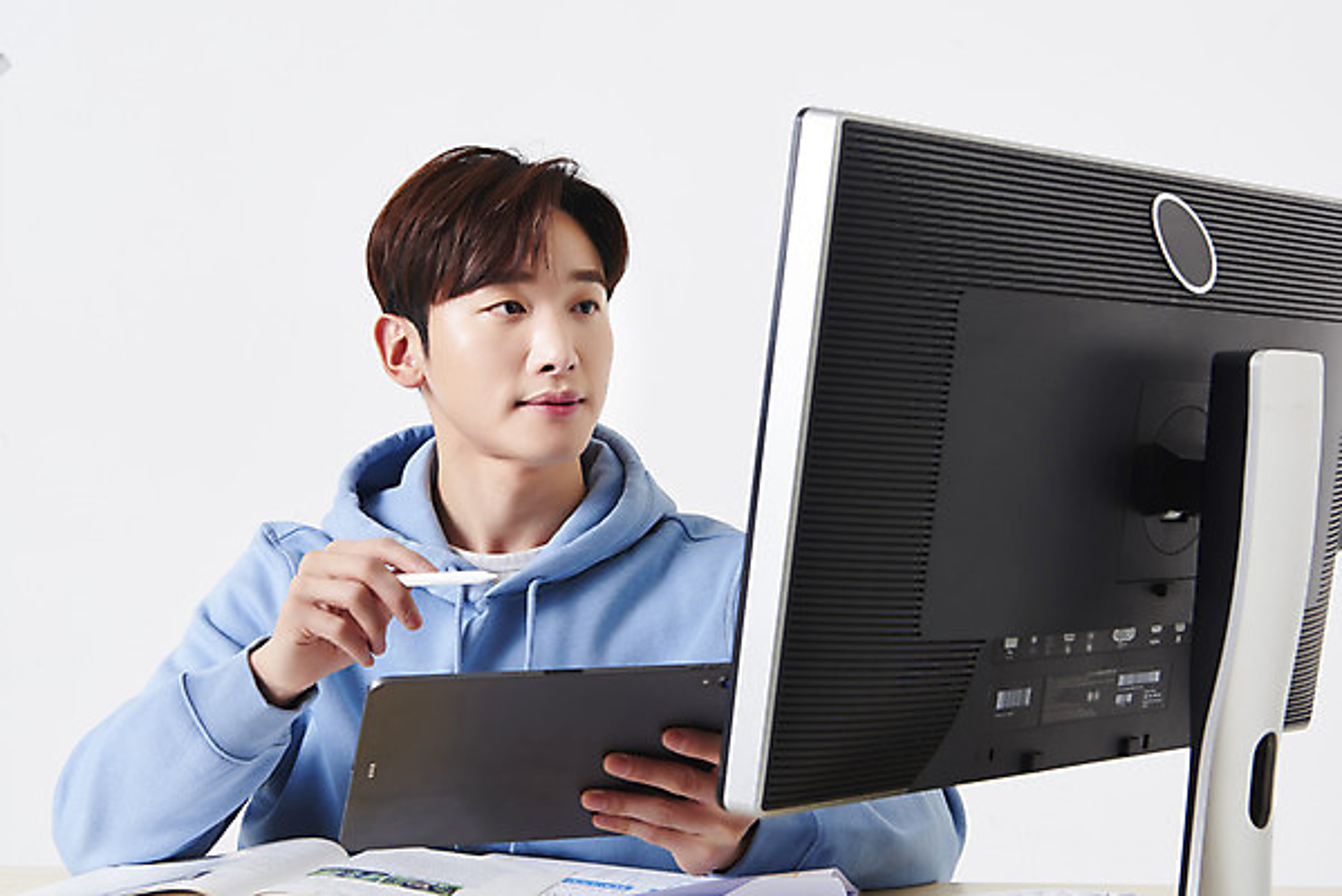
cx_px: 671
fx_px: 2424
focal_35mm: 65
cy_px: 448
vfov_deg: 20.9
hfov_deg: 30.9
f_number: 13
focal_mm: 65
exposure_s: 1/125
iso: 100
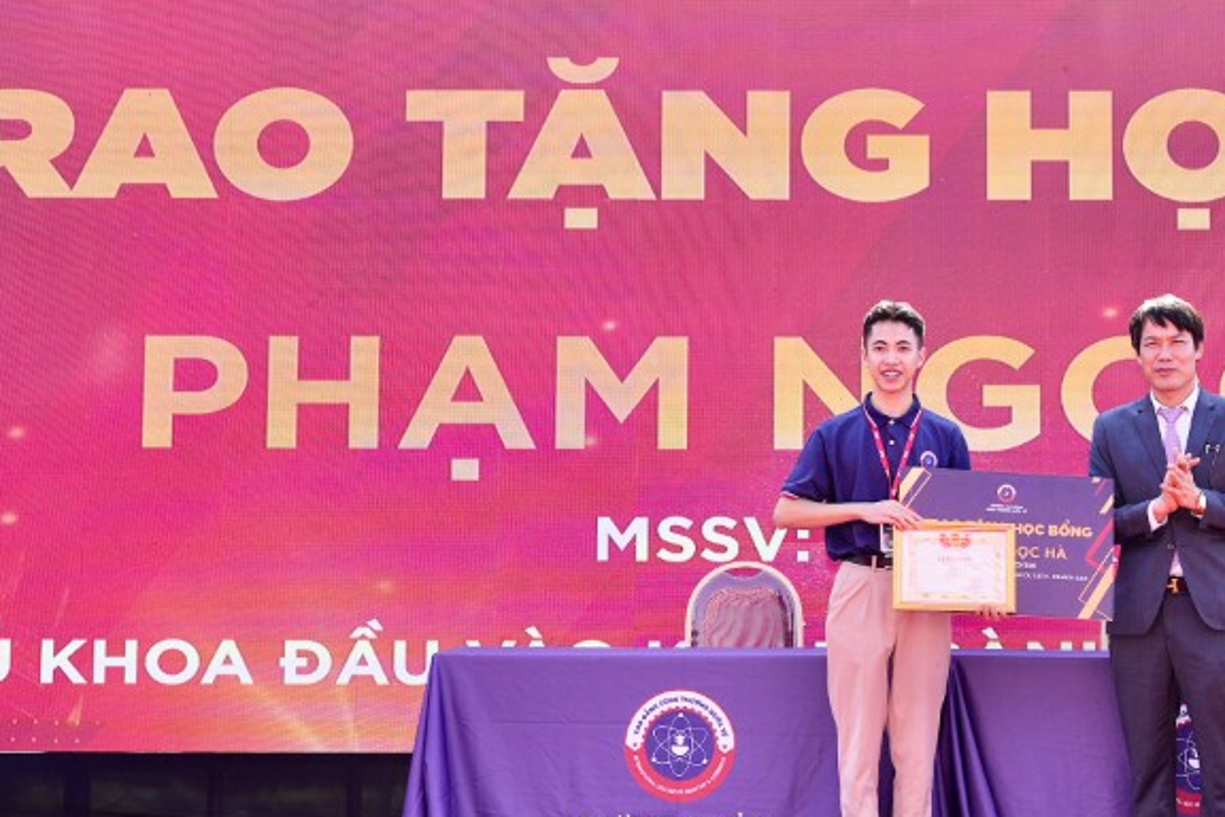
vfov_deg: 15.0
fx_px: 3089
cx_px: 900
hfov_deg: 22.2
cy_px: 249
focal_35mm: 91
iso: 100
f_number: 5
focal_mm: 45.4
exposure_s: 1/250
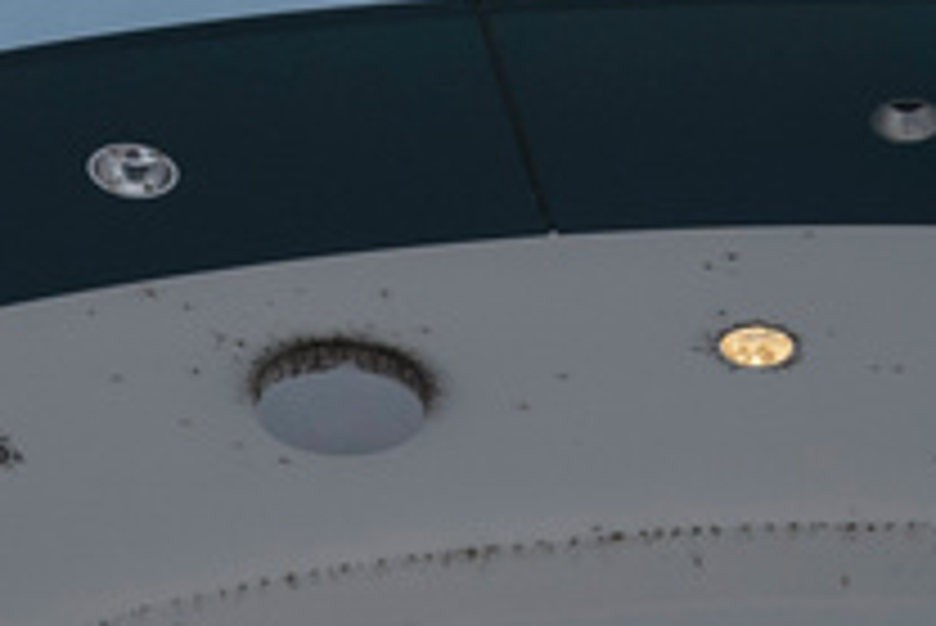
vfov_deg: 10.2
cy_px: 687
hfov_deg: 15.2
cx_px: 891
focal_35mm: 133
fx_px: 3460
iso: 320
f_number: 4.5
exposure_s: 1/250
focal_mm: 27
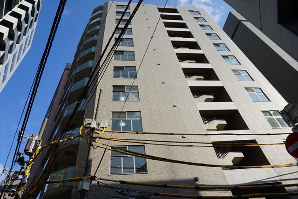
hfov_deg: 73.7
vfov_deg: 53.2
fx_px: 199
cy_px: 100
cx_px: 149
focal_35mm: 24
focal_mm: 16
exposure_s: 1/125
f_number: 11
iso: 100
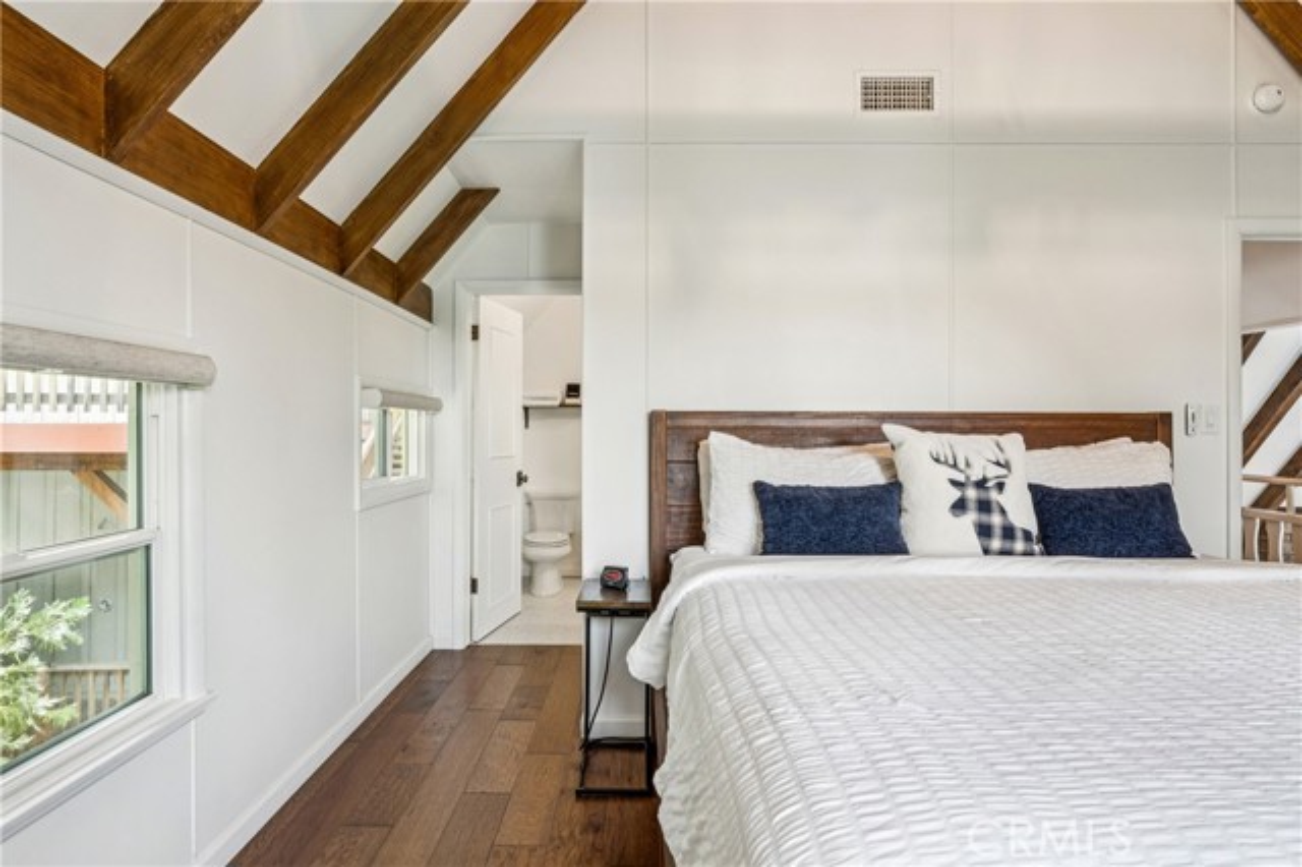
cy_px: 434
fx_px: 683
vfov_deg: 64.8
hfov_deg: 87.2
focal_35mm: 19
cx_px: 651
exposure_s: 1/2
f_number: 13
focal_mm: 18.9
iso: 100
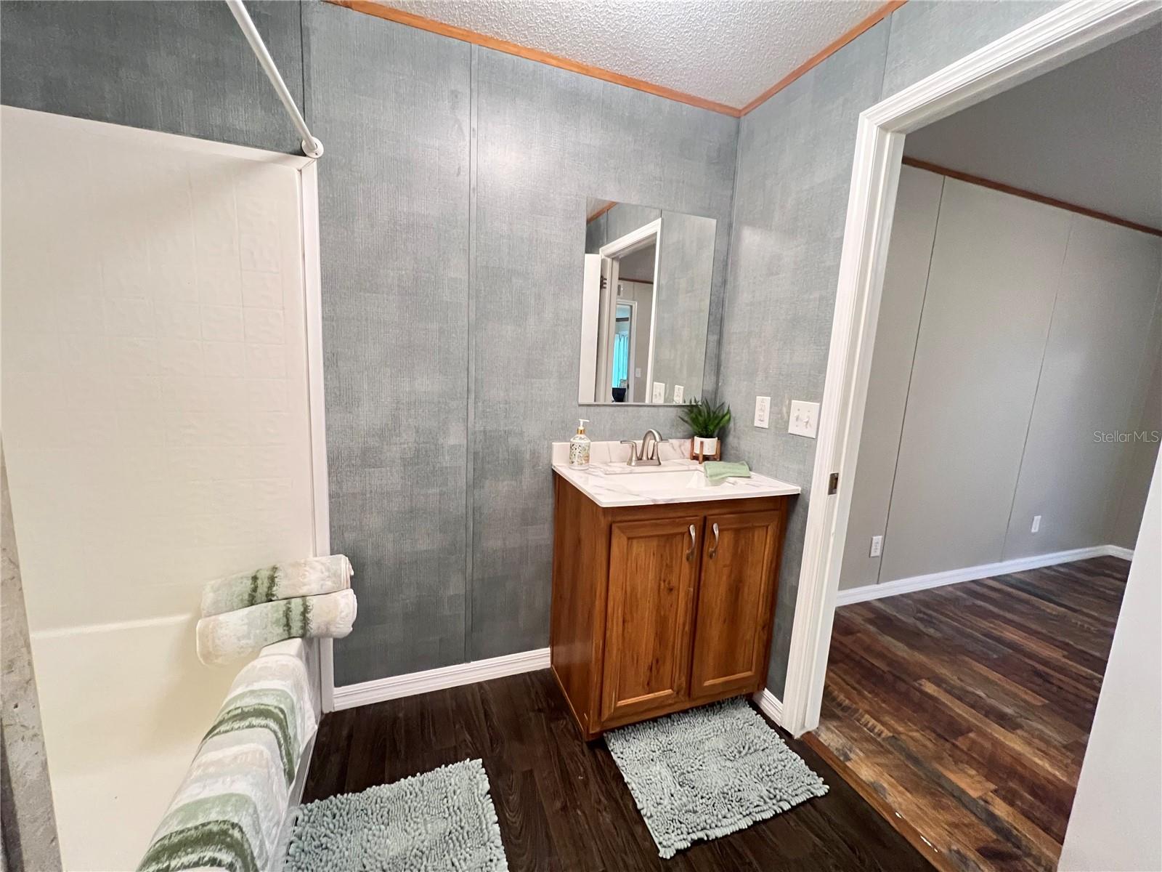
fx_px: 436
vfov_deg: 89.9
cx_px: 581
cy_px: 436
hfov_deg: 106.2
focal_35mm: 13
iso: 800
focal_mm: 1.57
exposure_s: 1/40
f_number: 1.8
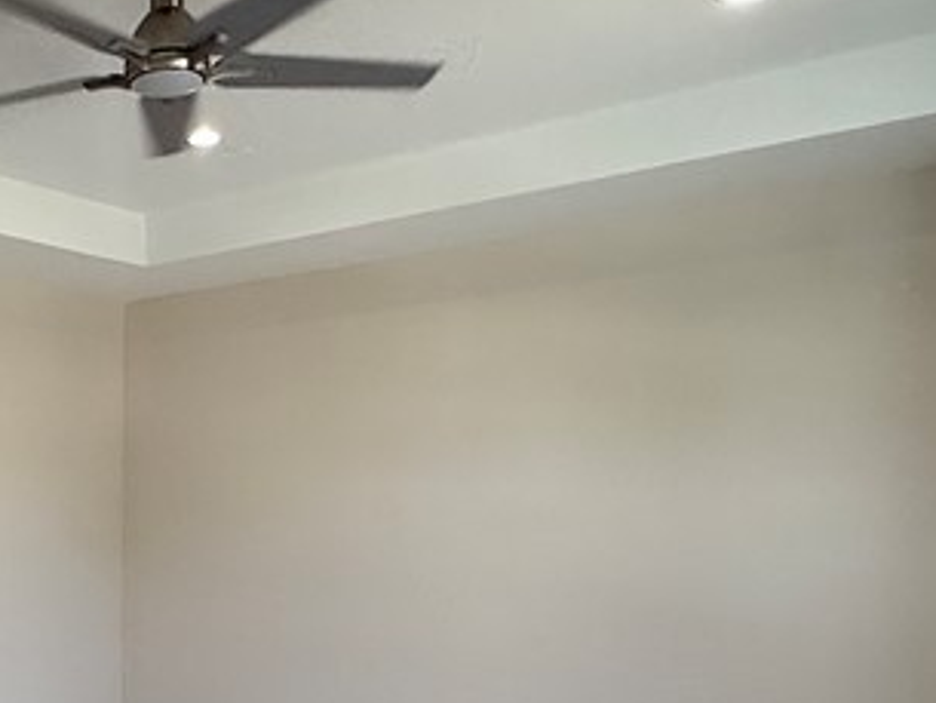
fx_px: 1271
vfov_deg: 30.1
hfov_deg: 35.4
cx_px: -58
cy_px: 574
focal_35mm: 47
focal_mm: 2.22
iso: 125
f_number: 2.2
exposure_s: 1/120
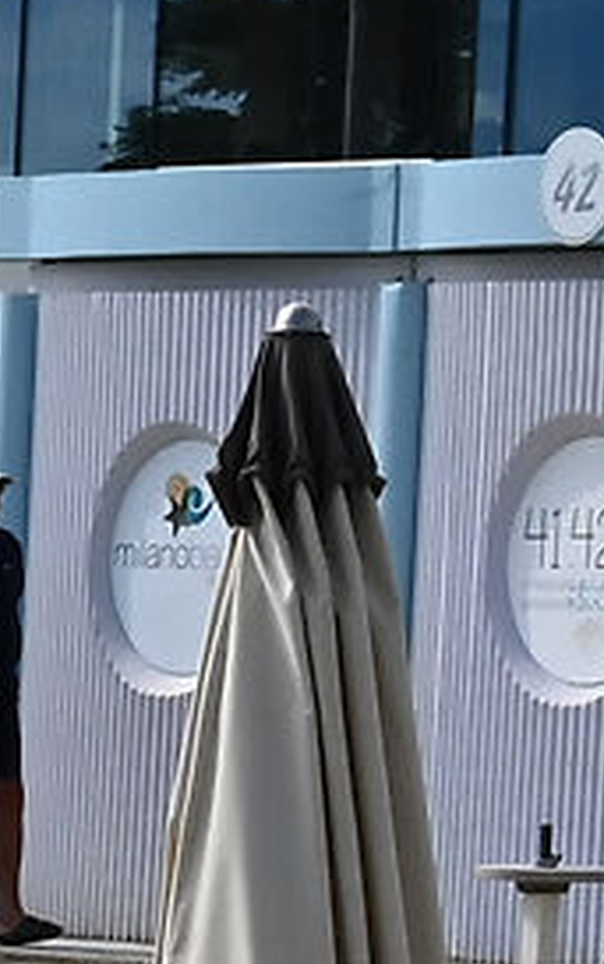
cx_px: -1413
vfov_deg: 5.8
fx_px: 9414
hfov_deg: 3.6
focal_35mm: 358
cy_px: 1750
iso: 800
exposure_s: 1/1000
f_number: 16
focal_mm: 40
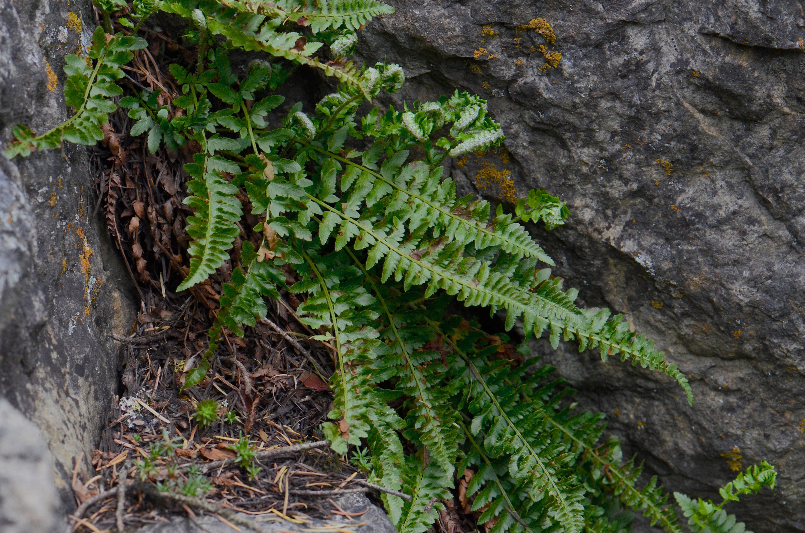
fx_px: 3514
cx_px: 402
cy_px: 266
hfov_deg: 13.1
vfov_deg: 8.7
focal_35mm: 158
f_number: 8
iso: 800
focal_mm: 105
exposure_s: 1/320
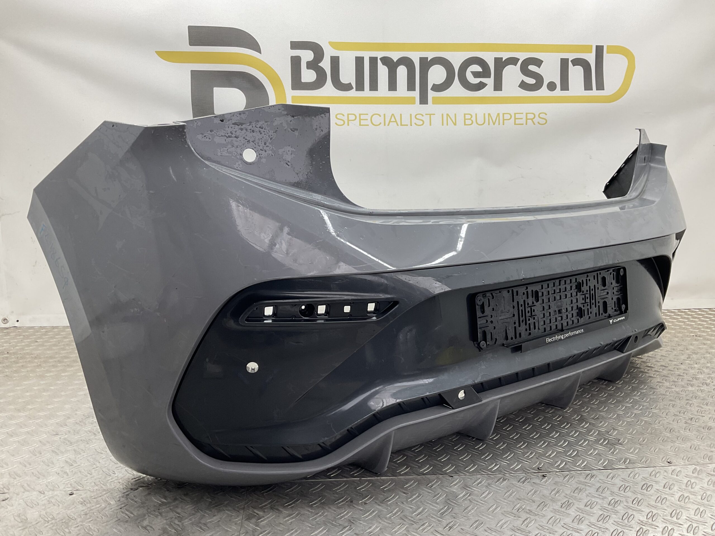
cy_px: 268
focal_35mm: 29
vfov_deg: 48.2
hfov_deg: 61.7
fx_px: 599
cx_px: 358
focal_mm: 3
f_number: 1.8
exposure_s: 1/100
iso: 32
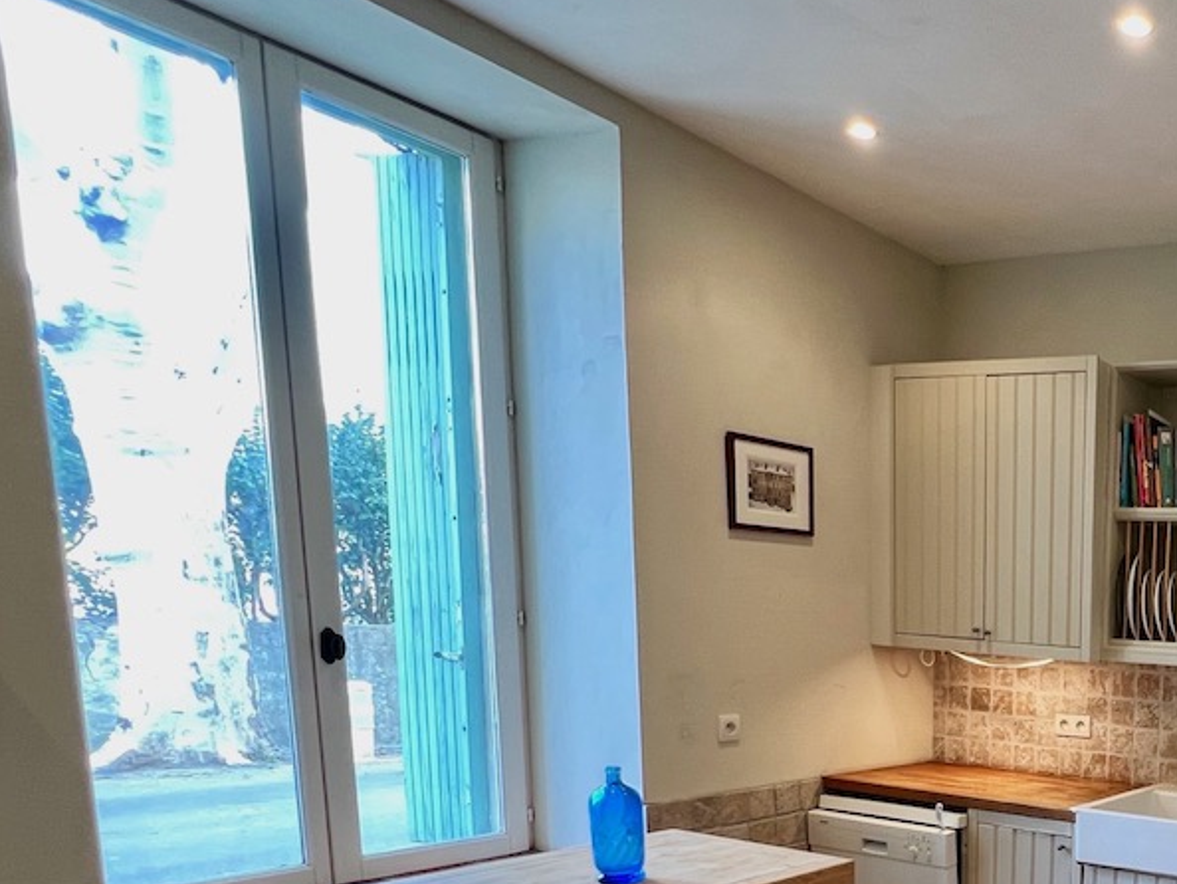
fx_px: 952
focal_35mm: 28
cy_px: 795
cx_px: 1221
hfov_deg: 49.4
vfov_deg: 45.2
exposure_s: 1/50
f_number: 1.8
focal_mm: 1.57
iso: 160
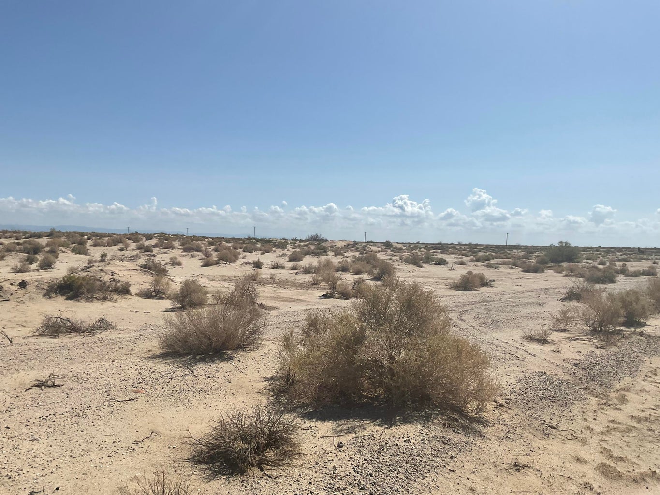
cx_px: 330
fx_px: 553
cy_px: 248
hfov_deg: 61.7
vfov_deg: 48.2
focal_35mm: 29
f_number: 1.8
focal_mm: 3
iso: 20
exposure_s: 1/5263
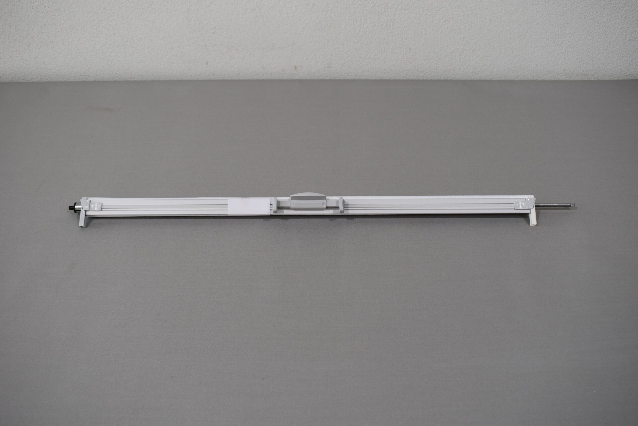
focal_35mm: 36
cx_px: 319
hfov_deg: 53.1
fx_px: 638
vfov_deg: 36.9
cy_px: 213
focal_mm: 24
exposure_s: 1/125
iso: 250
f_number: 5.6
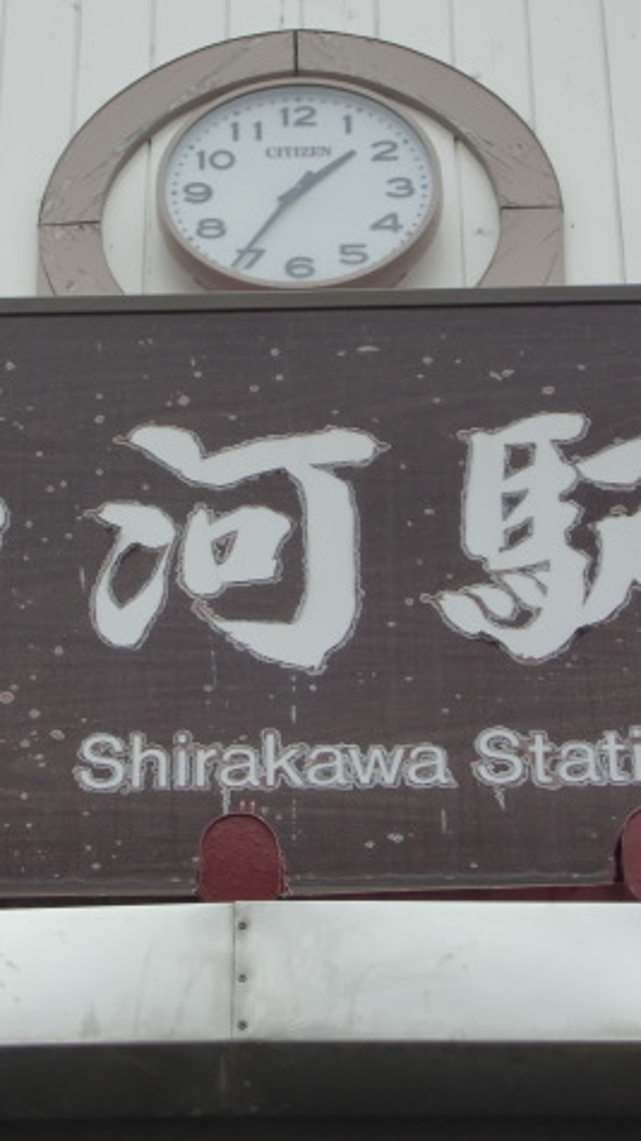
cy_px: 574
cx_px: 228
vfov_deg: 18.5
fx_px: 3507
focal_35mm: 116
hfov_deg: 10.4
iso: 64
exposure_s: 1/160
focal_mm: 13.9
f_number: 4.6
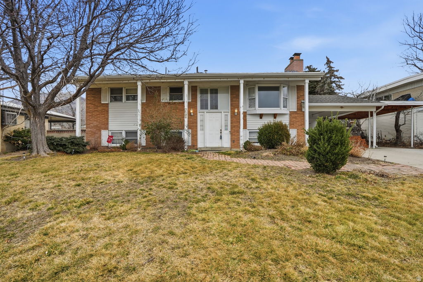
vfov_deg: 73.8
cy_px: 141
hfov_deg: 96.7
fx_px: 188
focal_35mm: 16
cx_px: 212
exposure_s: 1/1600
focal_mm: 16
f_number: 9
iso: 250
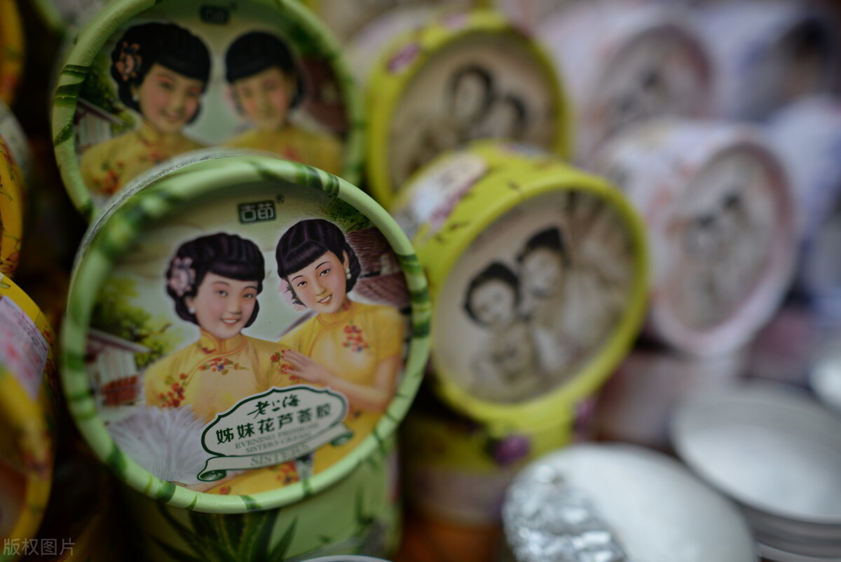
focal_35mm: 24
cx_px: 420
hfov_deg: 73.7
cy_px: 281
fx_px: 561
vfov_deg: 53.2
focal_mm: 24
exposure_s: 1/250
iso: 100
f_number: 2
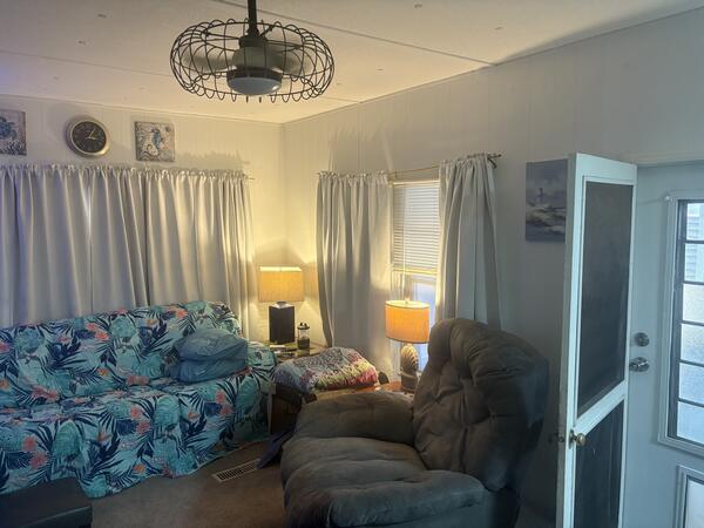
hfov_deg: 67.3
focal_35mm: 26
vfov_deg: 53.1
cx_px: 352
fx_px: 529
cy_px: 264
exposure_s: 1/60
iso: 250
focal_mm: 5.96
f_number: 1.6
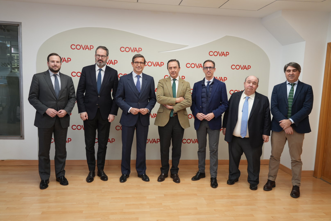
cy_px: 110
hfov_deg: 63.6
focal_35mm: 29
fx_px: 267
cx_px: 166
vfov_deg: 45.0
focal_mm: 29
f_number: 4
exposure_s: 1/100
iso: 500
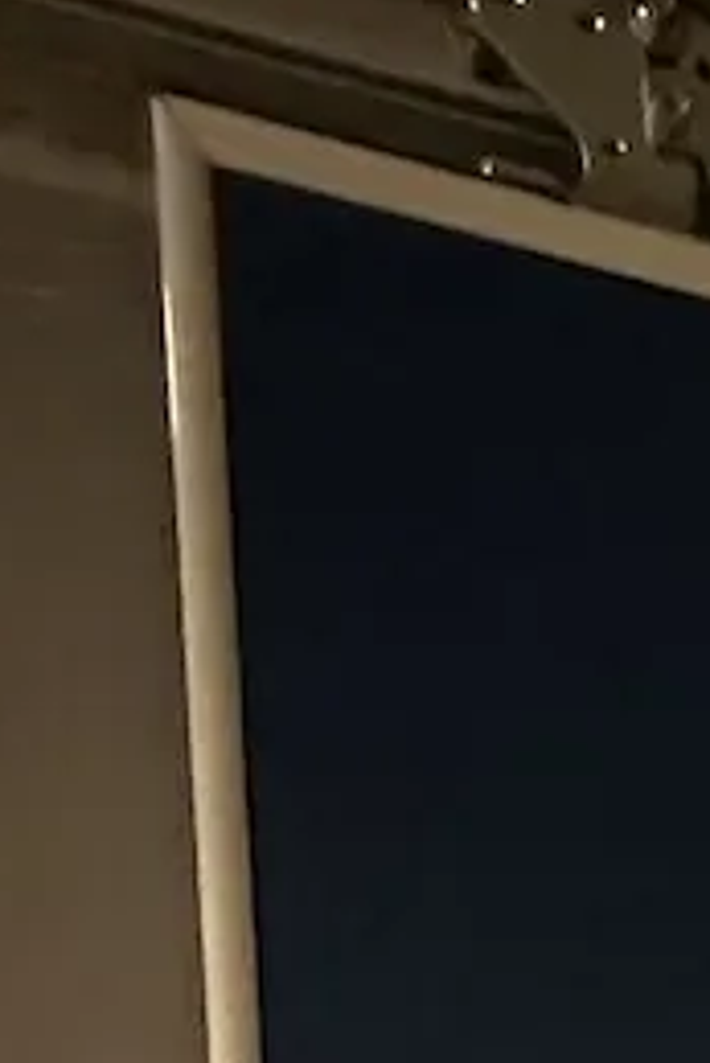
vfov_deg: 14.6
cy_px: 2549
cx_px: 1621
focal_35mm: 90
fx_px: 2659
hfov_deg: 12.5
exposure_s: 1/60
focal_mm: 2.22
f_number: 2.2
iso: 1250
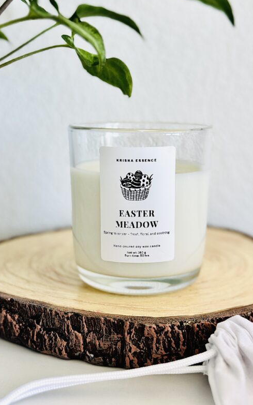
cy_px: 200
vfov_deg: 38.9
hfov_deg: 24.9
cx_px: 134
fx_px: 574
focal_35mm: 52
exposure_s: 1/121
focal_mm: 6.86
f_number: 1.78
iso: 64
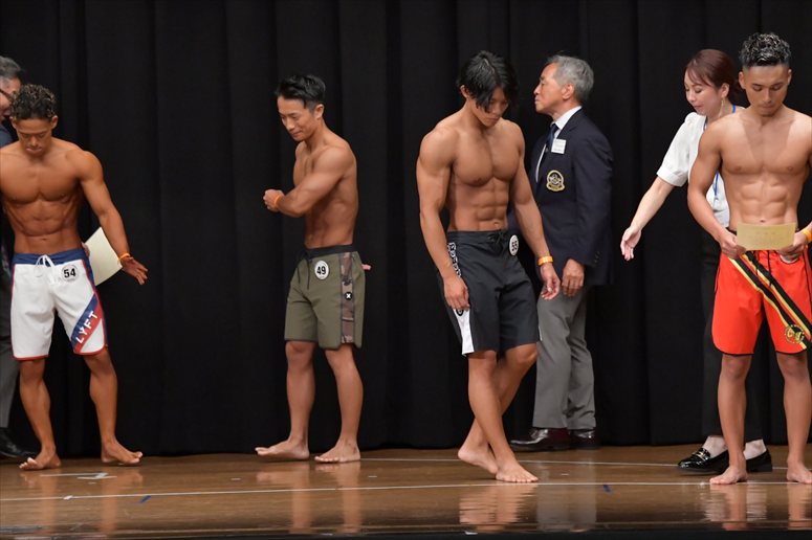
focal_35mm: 240
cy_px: 270
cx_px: 406
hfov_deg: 8.6
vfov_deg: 5.7
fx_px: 5411
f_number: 5.6
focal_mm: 160
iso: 6400
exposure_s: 1/400
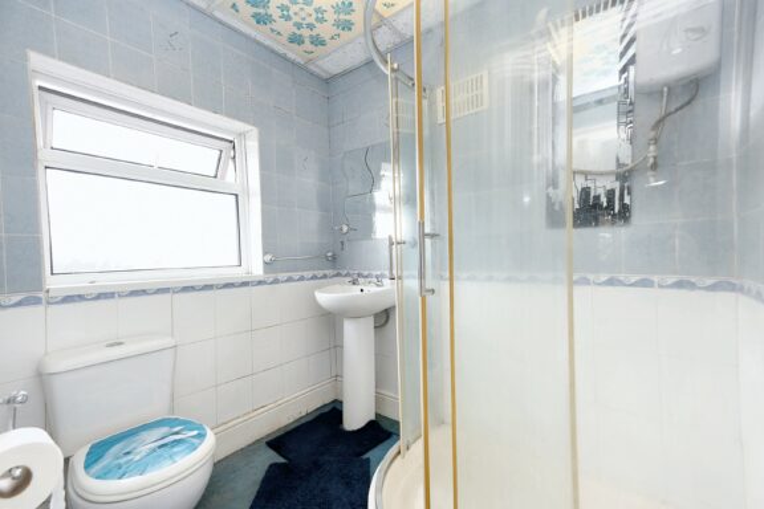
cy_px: 254
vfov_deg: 77.3
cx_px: 382
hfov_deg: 100.4
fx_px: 318
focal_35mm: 15
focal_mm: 10
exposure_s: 1/60
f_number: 4
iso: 640
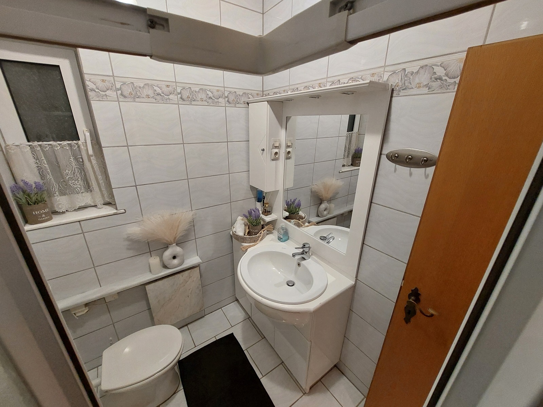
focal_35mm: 13
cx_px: 272
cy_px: 204
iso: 320
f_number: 2.2
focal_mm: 1.74
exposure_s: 1/40
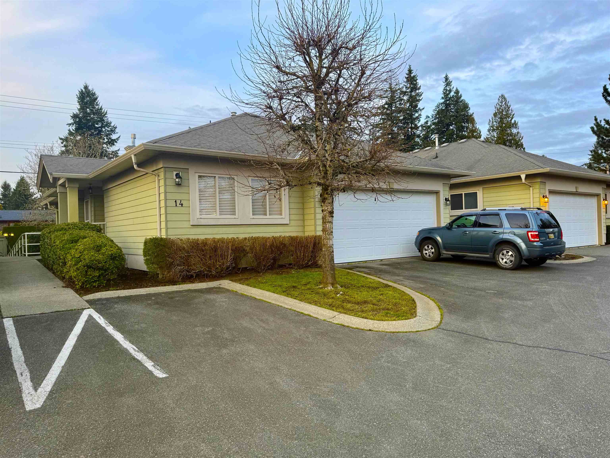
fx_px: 423
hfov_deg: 71.6
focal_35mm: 24
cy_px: 229
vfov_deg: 56.8
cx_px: 305
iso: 64
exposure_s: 1/132
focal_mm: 6.76
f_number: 1.78
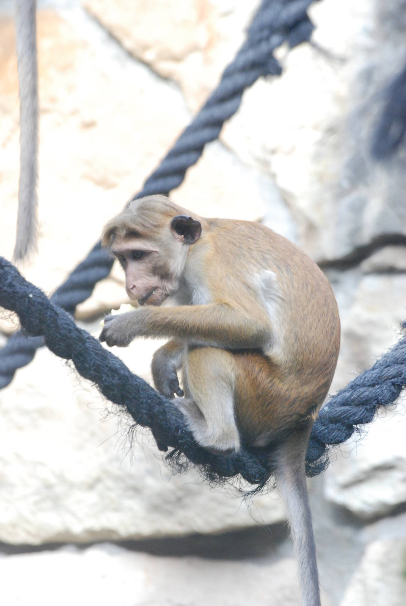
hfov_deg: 4.2
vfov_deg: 6.2
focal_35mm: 330
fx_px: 5566
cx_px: 203
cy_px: 303
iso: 1600
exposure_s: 1/160
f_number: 10
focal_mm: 220
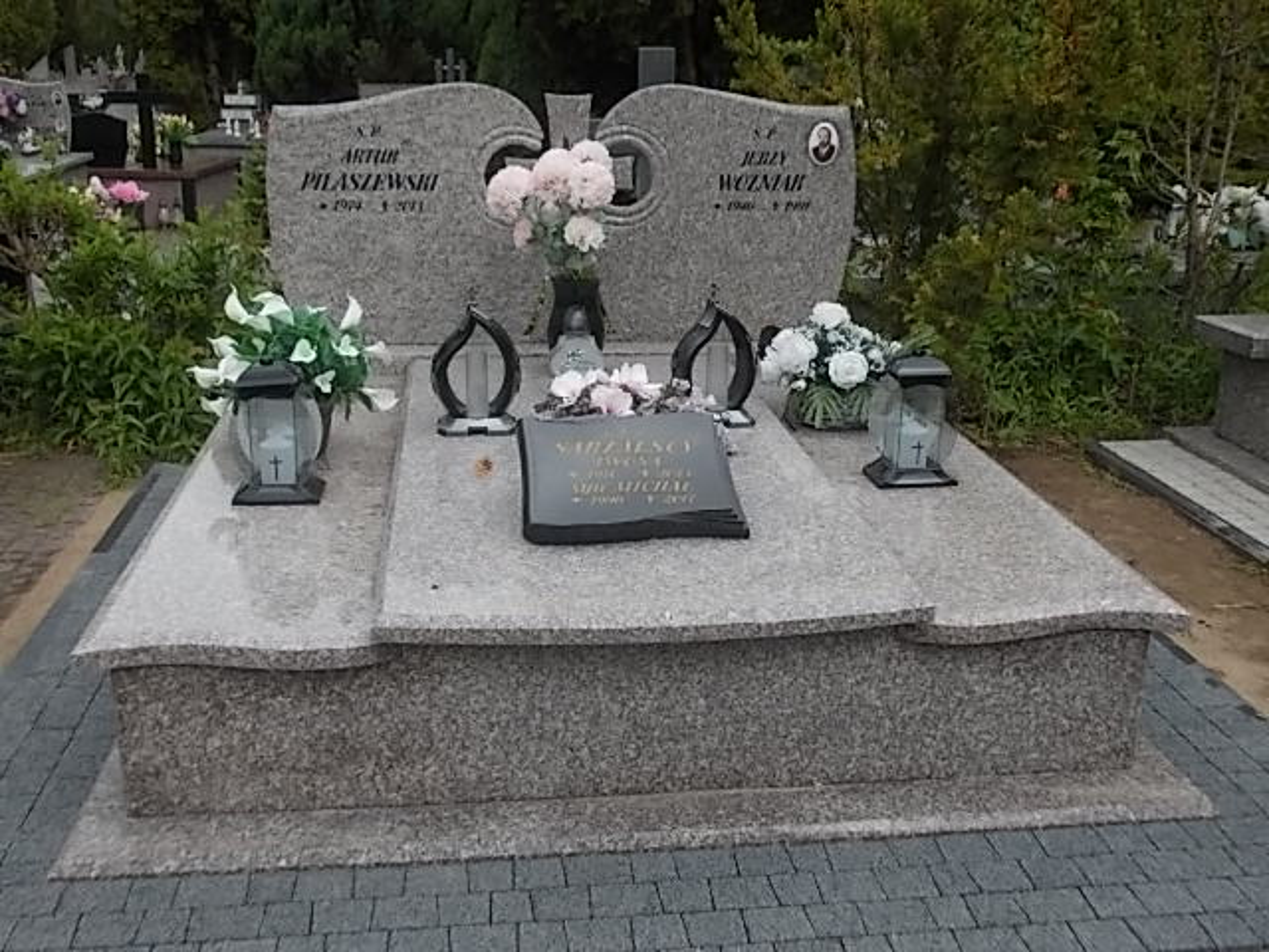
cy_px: 476
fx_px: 1393
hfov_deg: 49.0
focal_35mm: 38
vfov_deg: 37.7
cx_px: 634
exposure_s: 1/160
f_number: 6.2
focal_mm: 5.3
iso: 80
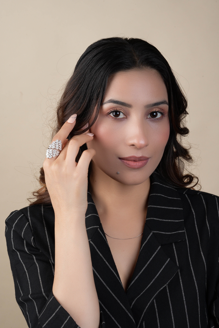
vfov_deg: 22.6
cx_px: 110
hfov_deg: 15.2
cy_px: 164
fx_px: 821
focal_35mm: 90
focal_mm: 90
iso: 100
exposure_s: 1/125
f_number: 20
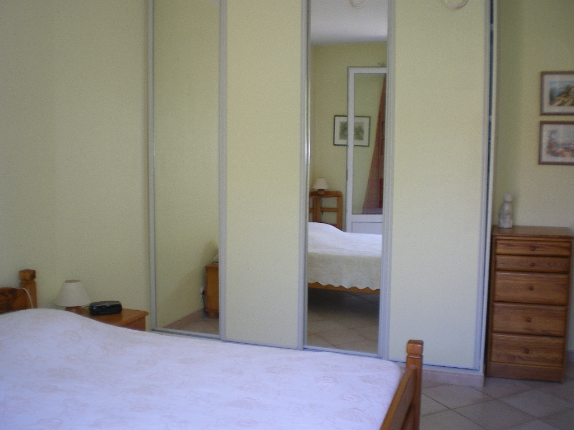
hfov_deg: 51.4
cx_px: 287
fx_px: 597
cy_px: 215
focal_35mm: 36
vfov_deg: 39.7
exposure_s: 1/50
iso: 125
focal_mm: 6.3
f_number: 3.1
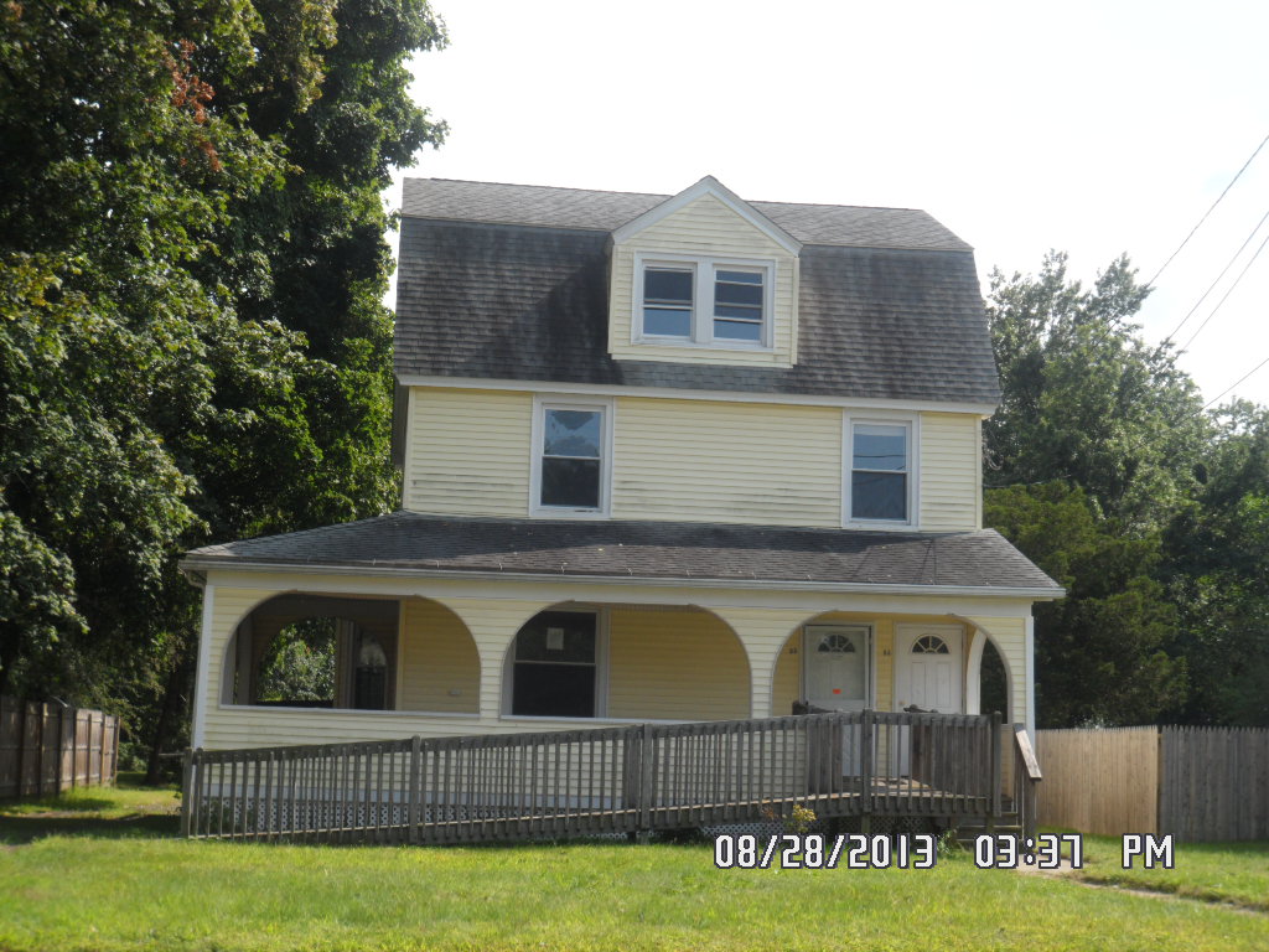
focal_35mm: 50
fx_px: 1833
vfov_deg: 29.1
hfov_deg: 38.2
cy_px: 476
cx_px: 634
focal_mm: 9.3
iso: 80
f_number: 4.7
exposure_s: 1/350
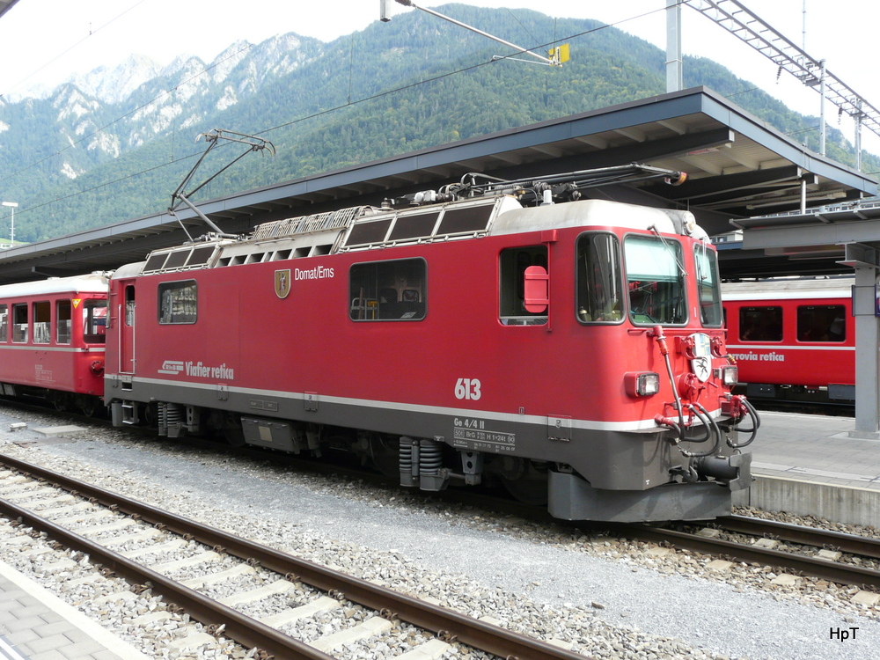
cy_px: 330
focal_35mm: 30
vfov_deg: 46.8
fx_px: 763
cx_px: 440
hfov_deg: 60.0
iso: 125
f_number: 4
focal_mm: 4.9
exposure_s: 1/125
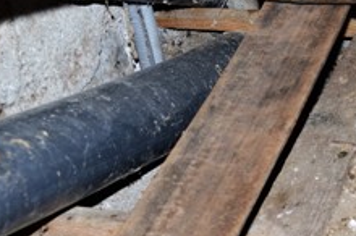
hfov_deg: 16.3
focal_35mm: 122
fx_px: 1205
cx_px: 393
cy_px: 92
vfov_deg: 11.2
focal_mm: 28
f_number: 5.6
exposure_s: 1/125
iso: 200
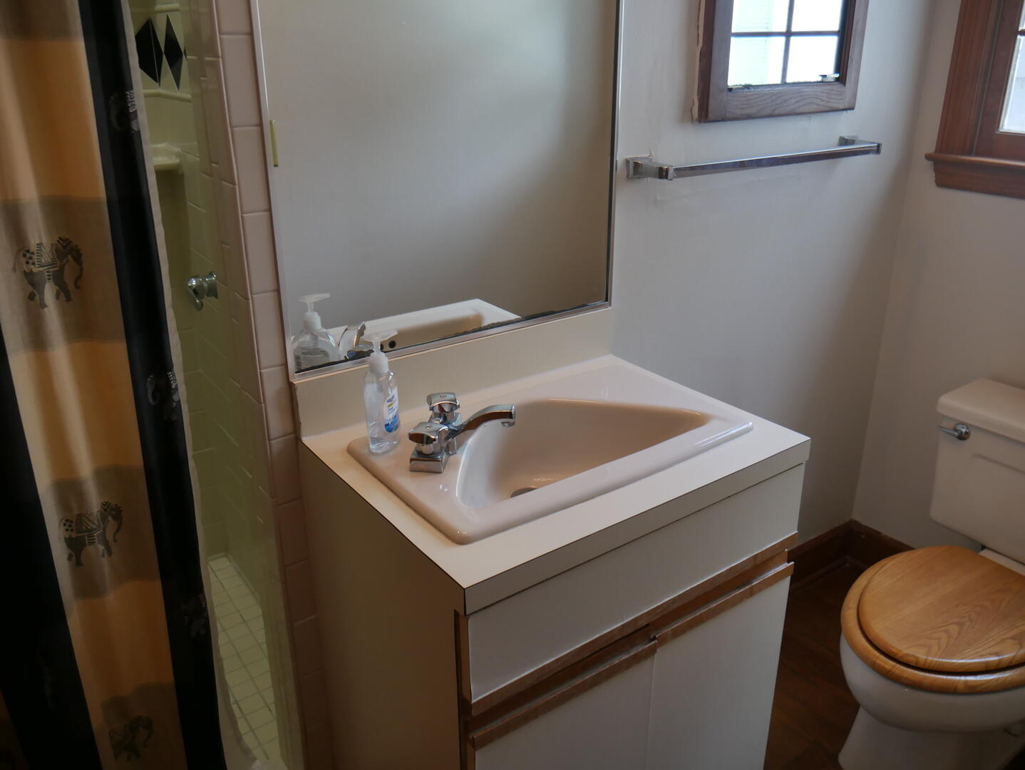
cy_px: 385
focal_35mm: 28
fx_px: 830
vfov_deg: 49.8
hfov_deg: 63.4
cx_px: 512
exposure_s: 1/125
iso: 640
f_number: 3.5
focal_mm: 14
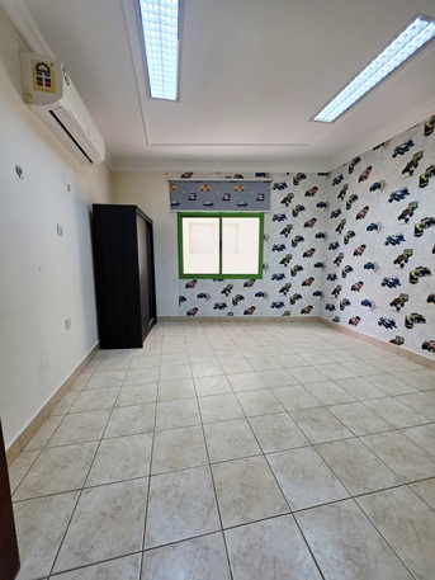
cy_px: 290
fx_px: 218
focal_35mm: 13
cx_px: 218
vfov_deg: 106.2
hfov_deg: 89.9
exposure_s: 1/101
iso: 50
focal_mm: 2.2
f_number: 1.9
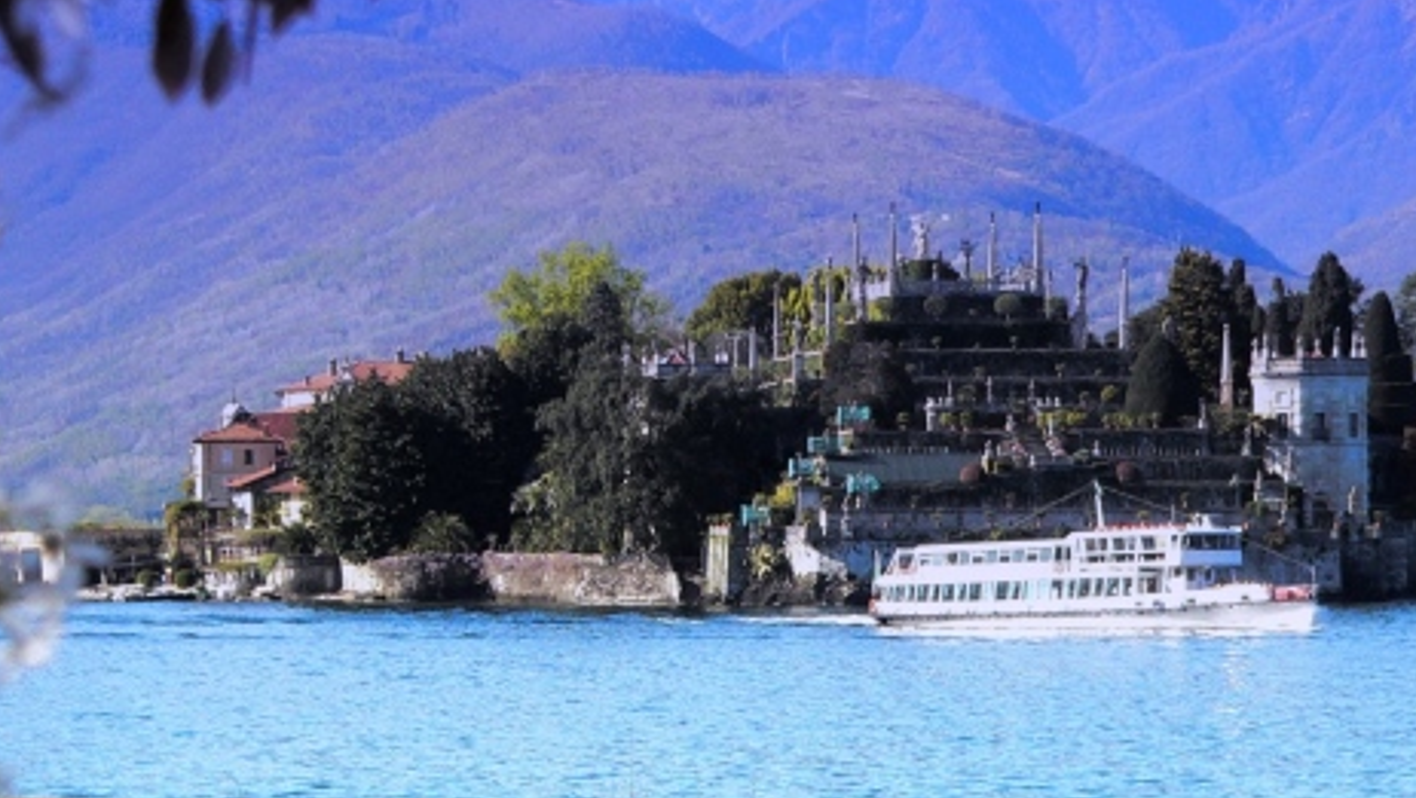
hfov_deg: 11.0
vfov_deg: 6.2
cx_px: 904
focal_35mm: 195
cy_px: 518
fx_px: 7325
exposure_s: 1/1000
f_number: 2.8
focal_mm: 17.8
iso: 200
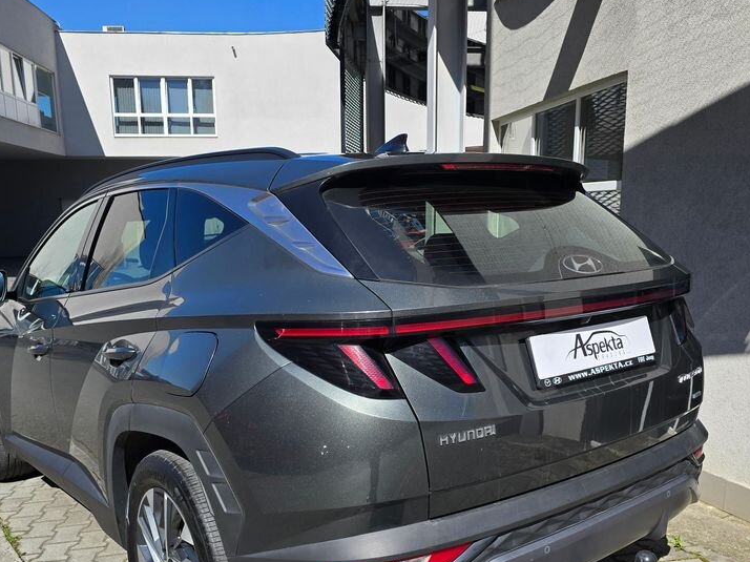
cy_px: 356
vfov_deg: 42.6
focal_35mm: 33
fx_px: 715
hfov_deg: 55.3
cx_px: 350
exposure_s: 1/654
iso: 12
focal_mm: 6.3
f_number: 1.7
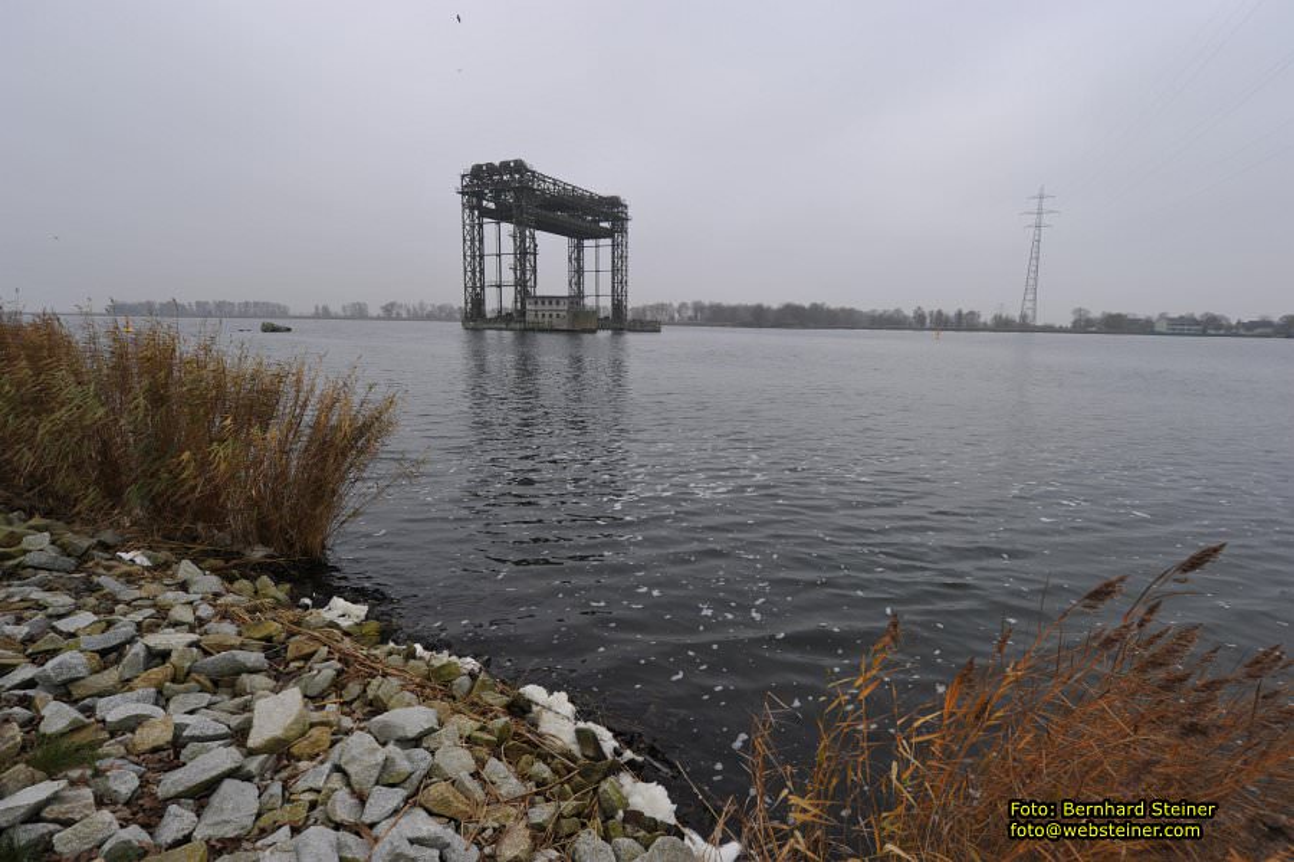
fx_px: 647
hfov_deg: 90.0
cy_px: 431
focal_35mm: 18
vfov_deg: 67.3
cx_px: 647
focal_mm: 18
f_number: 6.3
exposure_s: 1/160
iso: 200
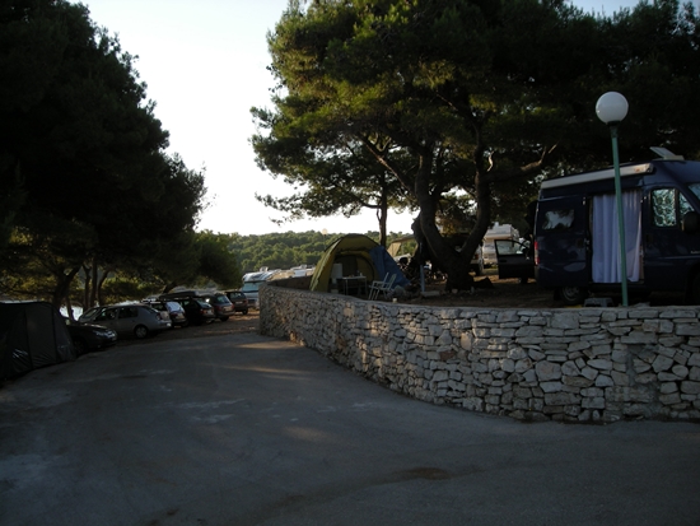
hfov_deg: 52.6
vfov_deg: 40.7
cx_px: 350
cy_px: 263
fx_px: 708
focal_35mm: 35
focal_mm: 5.7
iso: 50
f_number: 2.8
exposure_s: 1/386
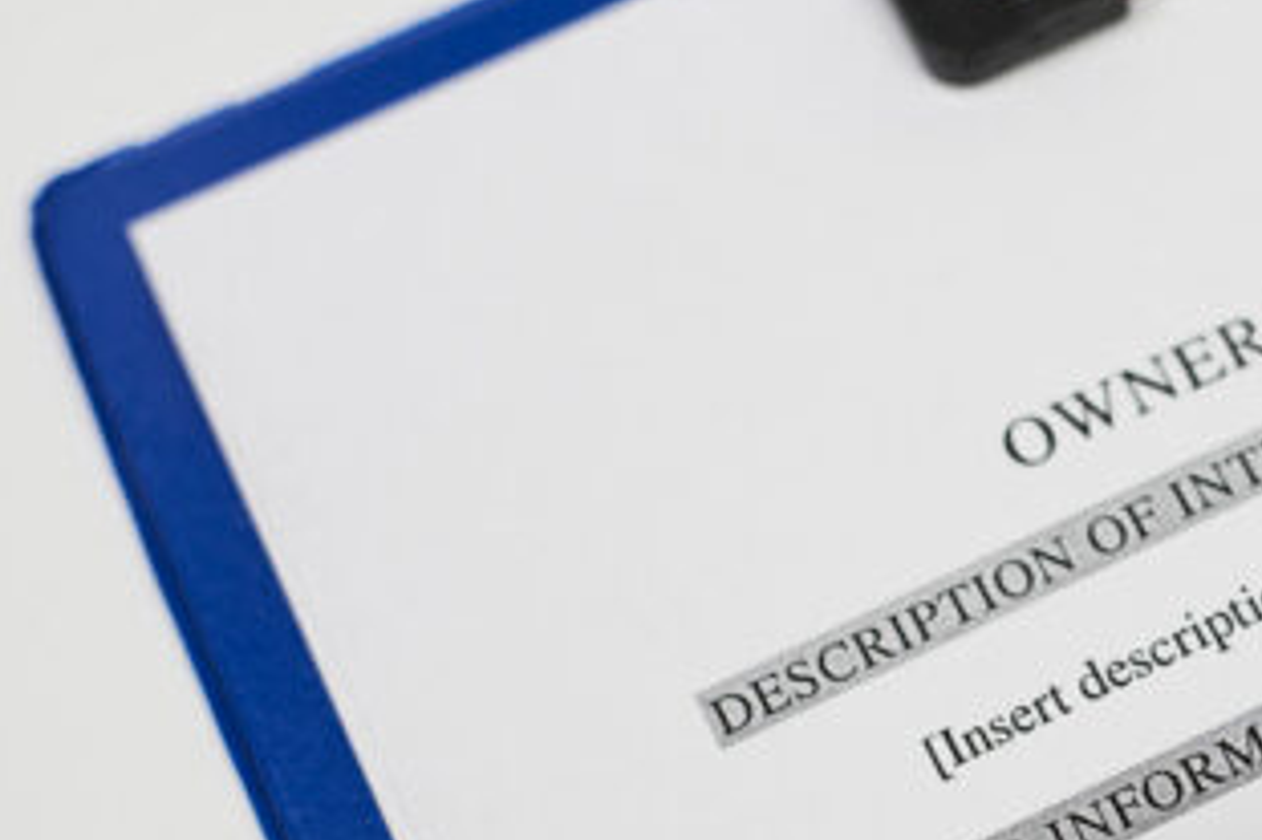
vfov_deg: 13.1
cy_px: 814
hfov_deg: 19.4
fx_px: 3609
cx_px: 1197
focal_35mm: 103
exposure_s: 1/125
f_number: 3.5
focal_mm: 50
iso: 320
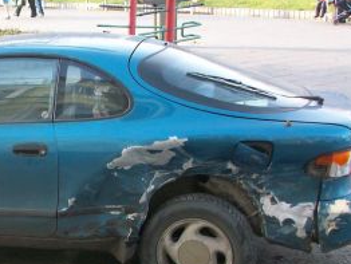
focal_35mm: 83
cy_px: 173
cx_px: 36
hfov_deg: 23.0
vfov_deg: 17.8
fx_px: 842
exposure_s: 1/90.5
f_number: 2.8
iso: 80
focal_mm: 5.7
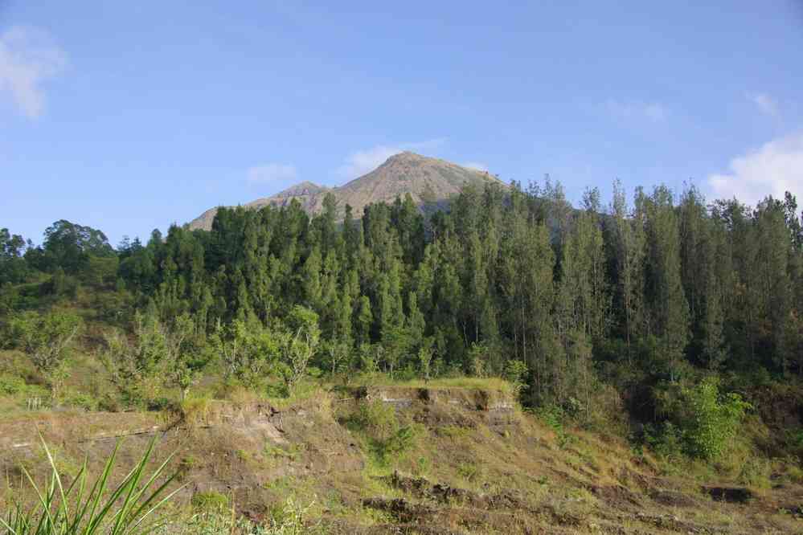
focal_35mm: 44
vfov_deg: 30.5
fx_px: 980
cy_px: 268
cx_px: 402
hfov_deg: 44.5
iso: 200
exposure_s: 1/180
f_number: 6.7
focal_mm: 29.3
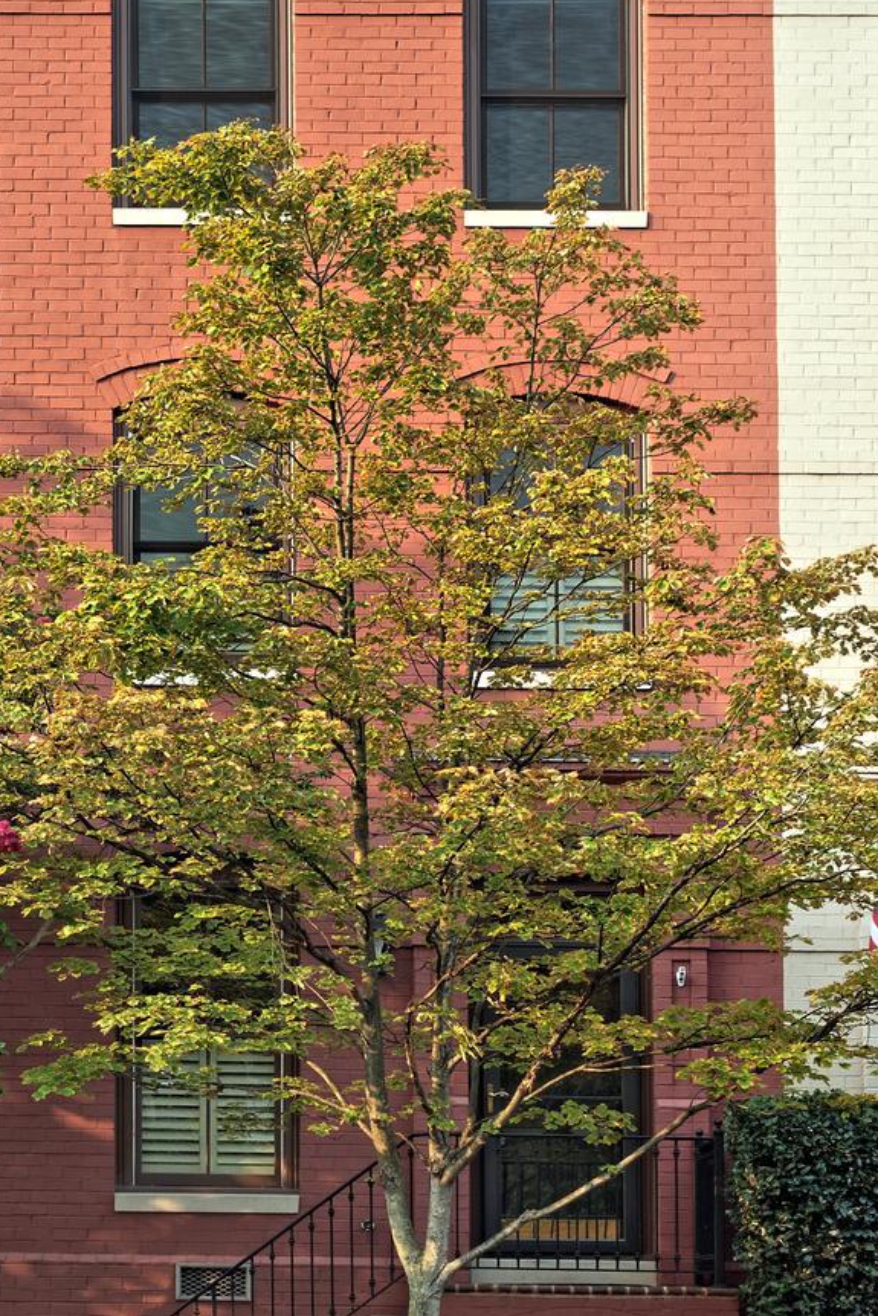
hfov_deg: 23.6
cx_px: 224
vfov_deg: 35.0
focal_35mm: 57
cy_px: 640
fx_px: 2084
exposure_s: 1/60
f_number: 9
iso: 250
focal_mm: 32
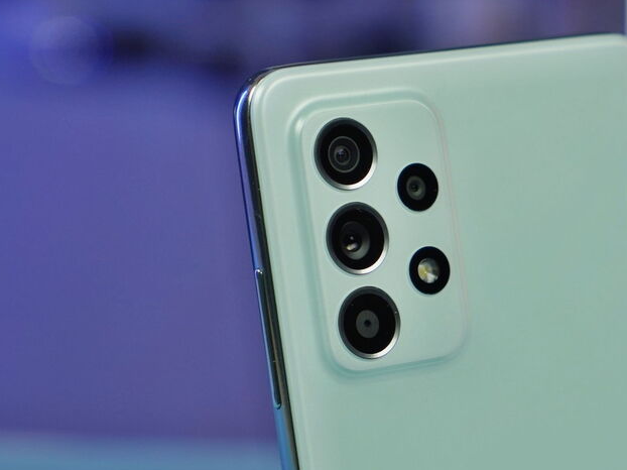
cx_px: 452
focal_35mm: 104
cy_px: 298
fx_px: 1883
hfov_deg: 18.8
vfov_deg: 14.2
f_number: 5
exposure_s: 1/125
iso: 500
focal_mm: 70
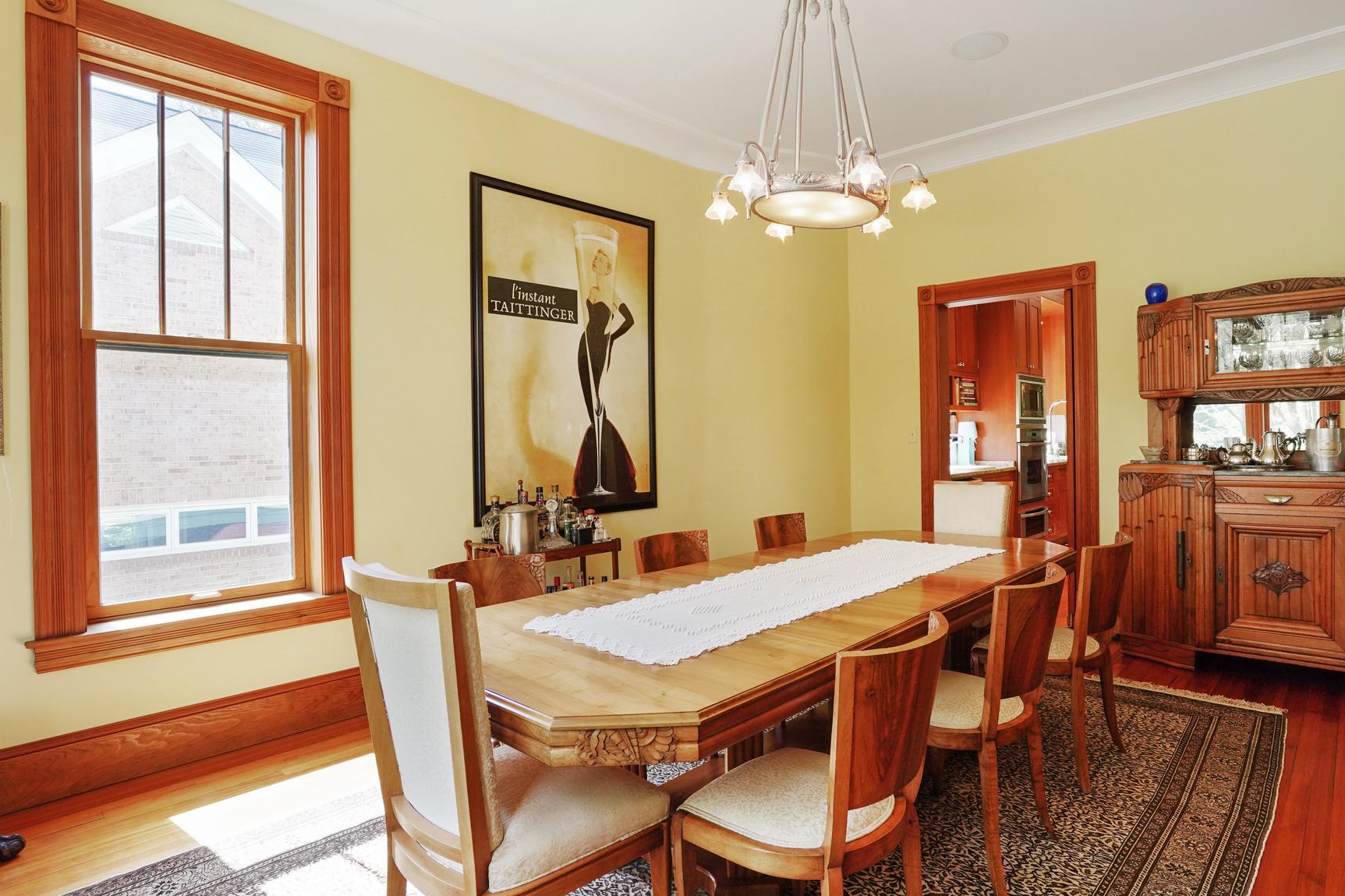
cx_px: 756
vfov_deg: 64.5
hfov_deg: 86.5
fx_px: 710
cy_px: 437
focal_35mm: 19
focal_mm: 16
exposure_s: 1/30
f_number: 8
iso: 500
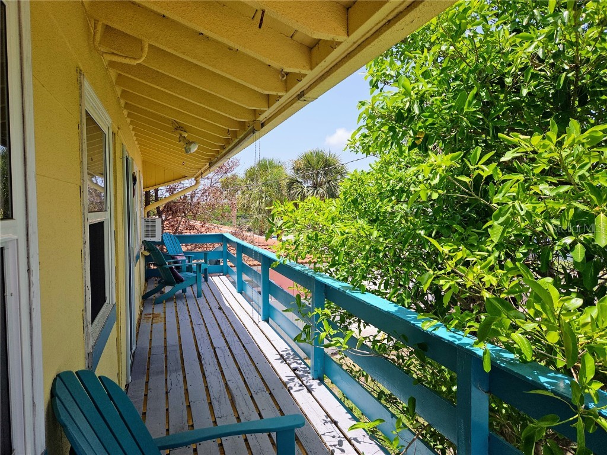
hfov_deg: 73.9
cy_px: 228
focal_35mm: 23
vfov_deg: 58.9
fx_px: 403
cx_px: 304
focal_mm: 5.4
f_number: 1.8
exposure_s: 1/1189
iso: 25
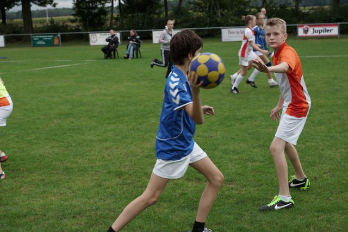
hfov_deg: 27.0
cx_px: 174
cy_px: 116
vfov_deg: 18.2
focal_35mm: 75
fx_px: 725
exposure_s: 1/250
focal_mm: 50
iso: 100
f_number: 4.5
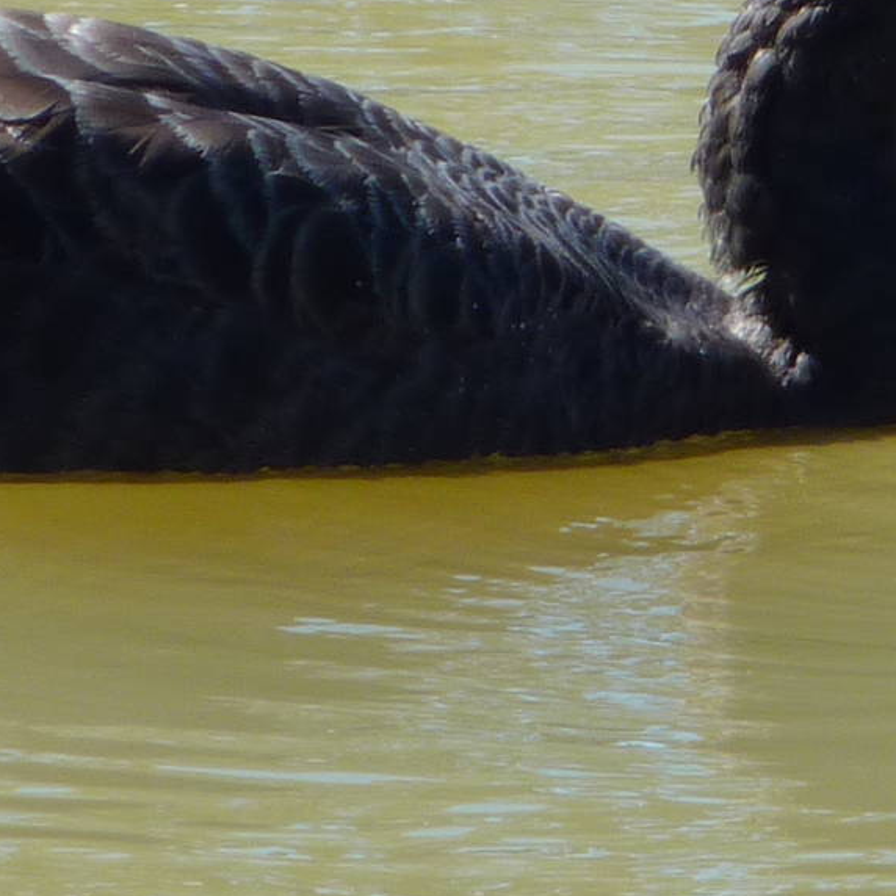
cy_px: 365
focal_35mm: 1242
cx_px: 647
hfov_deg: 1.4
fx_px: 36371
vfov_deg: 1.4
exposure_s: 1/200
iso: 80
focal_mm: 45.7
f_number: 4.8
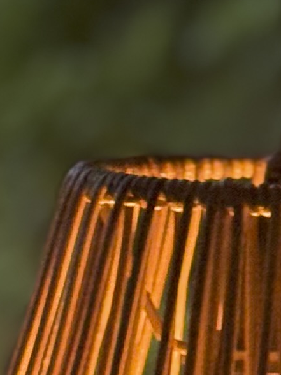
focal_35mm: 329
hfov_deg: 4.5
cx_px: 28
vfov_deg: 6.0
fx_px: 3561
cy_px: 260
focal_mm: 6.76
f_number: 1.78
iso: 80
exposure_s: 1/50
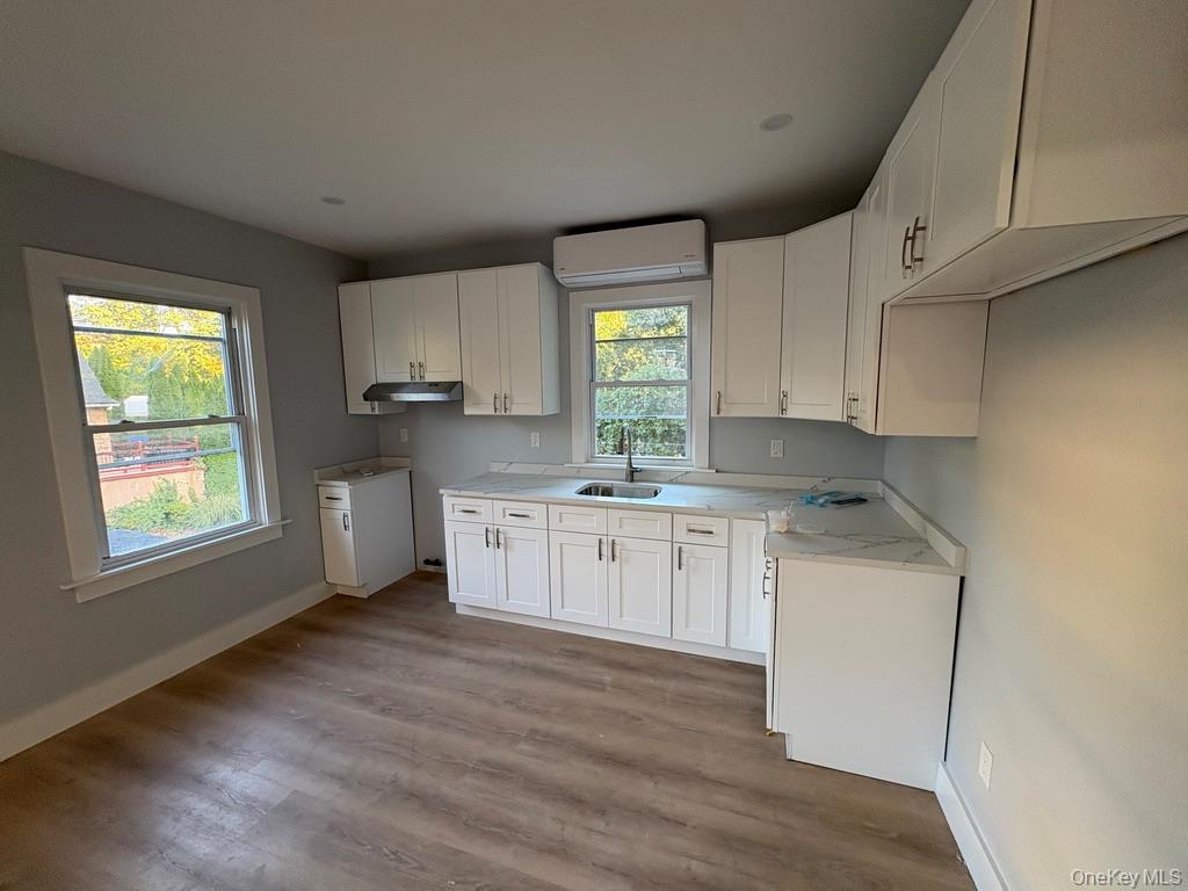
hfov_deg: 102.1
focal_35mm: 14
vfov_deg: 85.7
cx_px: 594
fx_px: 480
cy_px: 446
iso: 125
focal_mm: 2.22
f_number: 2.2
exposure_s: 1/60
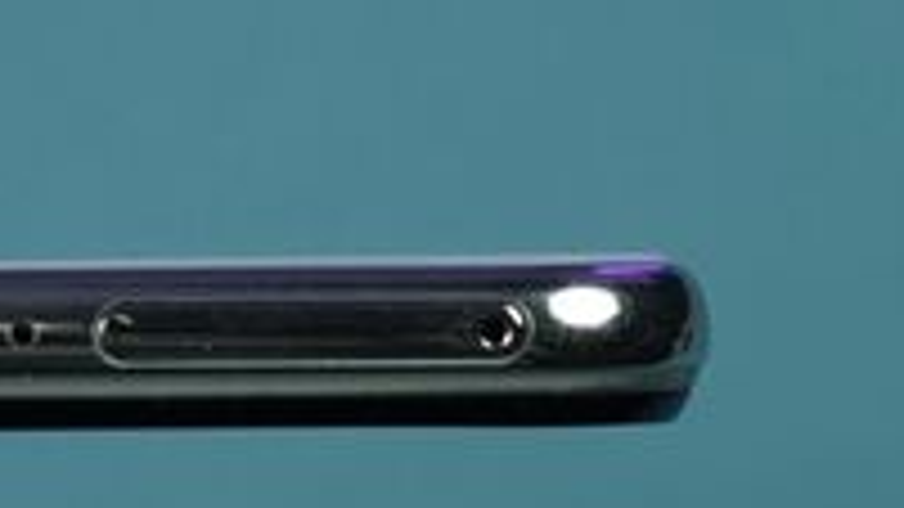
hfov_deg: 14.0
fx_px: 3523
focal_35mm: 147
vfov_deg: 8.3
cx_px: -279
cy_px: 263
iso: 1000
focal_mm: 46
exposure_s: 1/125
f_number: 7.1
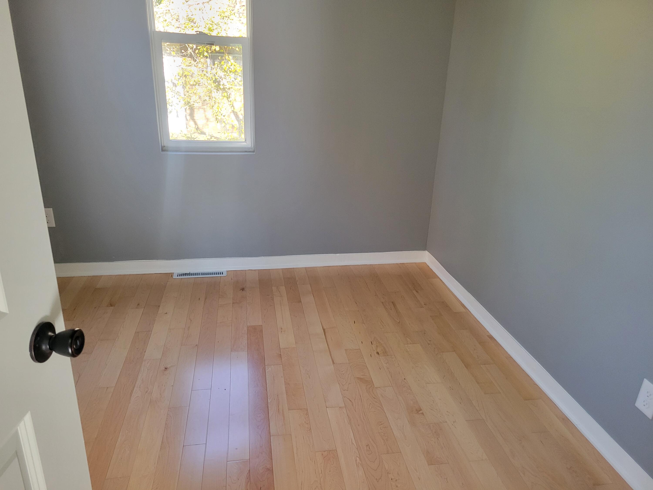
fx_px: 490
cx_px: 326
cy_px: 245
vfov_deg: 53.1
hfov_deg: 67.3
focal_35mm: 26
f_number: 1.8
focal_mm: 5.4
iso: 320
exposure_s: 1/120
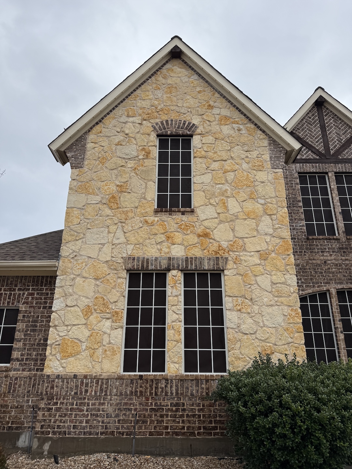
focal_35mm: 24
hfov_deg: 56.8
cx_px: 176
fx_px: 325
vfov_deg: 71.6
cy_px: 234
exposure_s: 1/4975
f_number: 1.78
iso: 100
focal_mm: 6.76
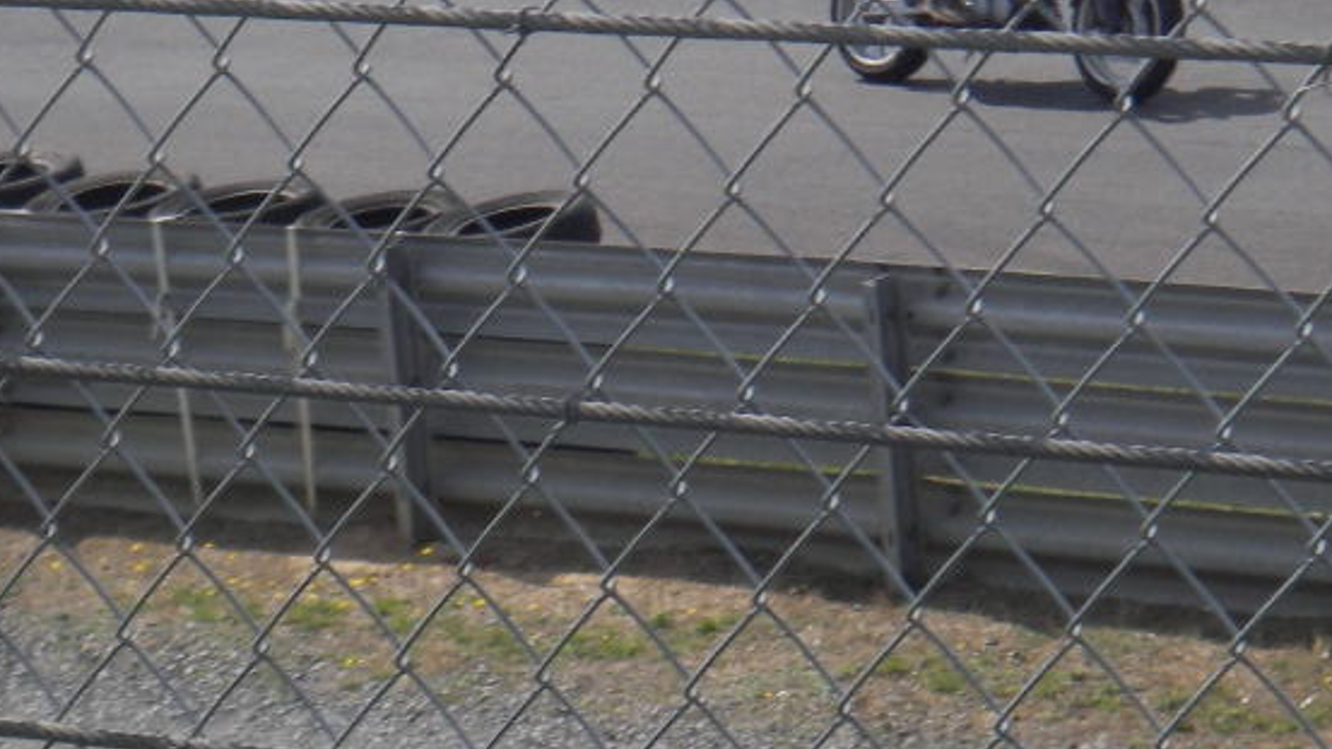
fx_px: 8123
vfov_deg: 5.3
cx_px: 889
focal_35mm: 230
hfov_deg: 9.4
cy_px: -2
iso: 50
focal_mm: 18.9
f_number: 4
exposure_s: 1/400
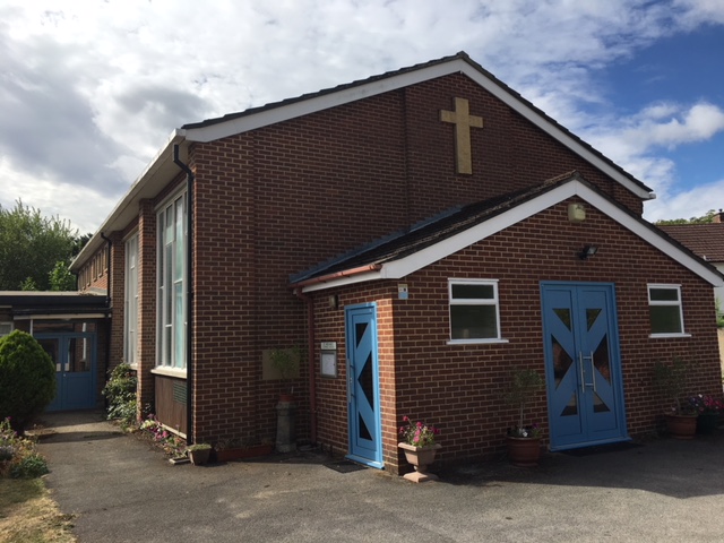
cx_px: 362
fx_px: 607
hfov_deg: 61.7
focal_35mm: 29
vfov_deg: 48.2
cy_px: 272
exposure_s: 1/1538
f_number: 2.2
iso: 25
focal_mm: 4.15
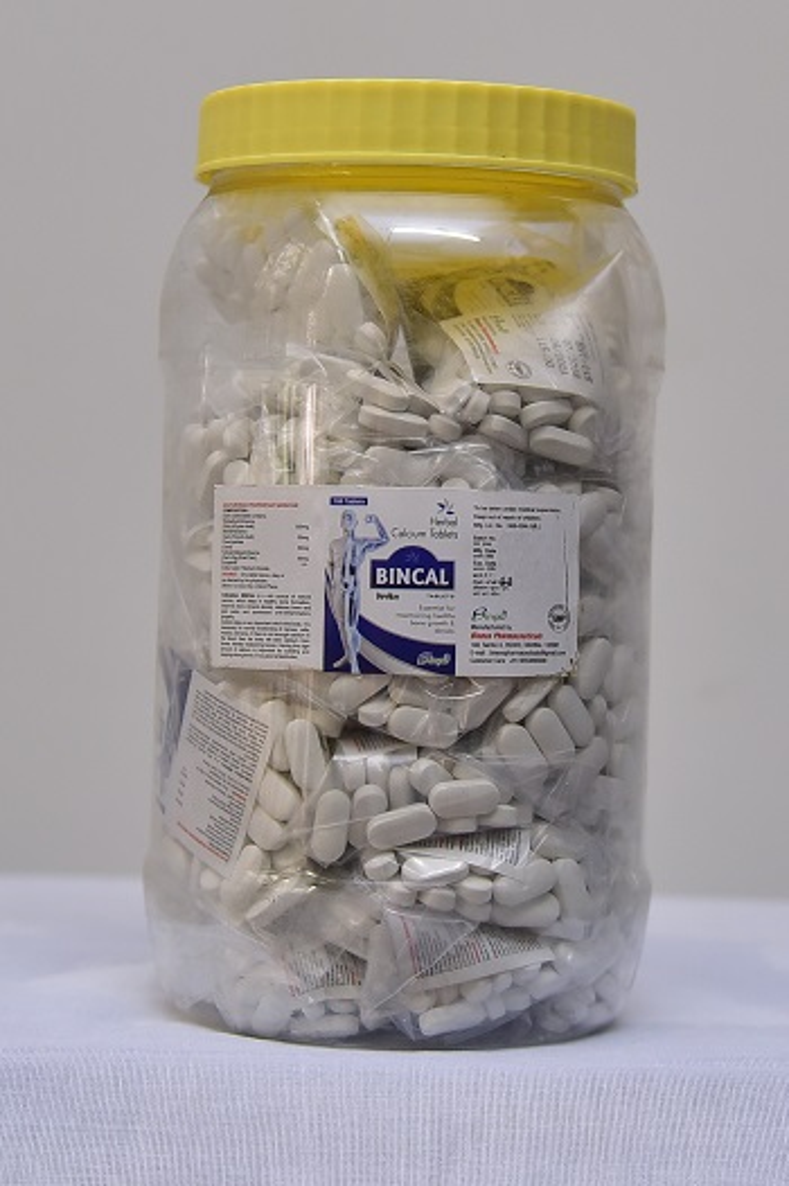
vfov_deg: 41.1
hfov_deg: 28.0
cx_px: 394
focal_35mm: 48
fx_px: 1580
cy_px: 593
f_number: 4
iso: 1000
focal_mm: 48
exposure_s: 1/160
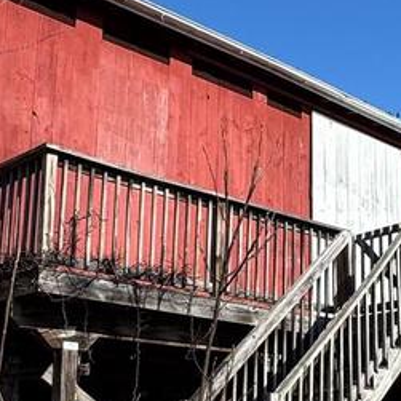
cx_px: 320
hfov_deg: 24.0
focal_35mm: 71
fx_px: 931
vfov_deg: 24.3
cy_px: 240
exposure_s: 1/1637
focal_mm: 2.22
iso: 50
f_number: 2.2
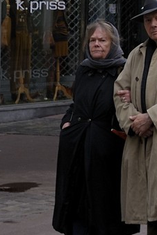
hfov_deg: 7.3
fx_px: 1173
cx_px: 353
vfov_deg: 10.9
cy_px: -151
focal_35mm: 179
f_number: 10
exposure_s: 1/160
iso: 400
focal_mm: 38
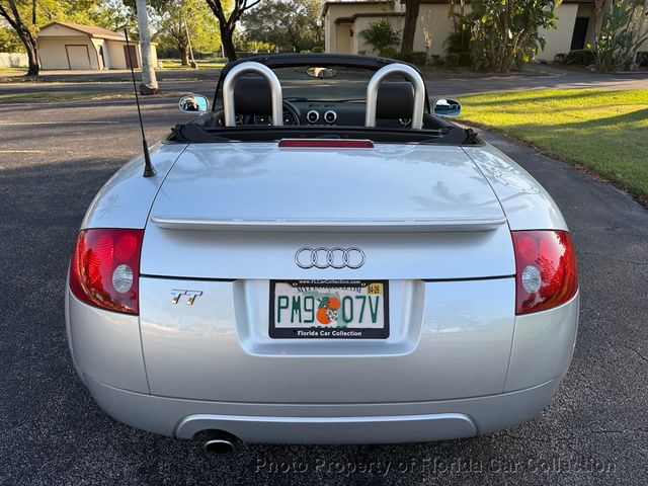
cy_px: 243
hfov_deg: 71.6
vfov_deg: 56.8
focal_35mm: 24
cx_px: 324
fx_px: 449
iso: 80
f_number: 1.78
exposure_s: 1/1046
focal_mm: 6.76
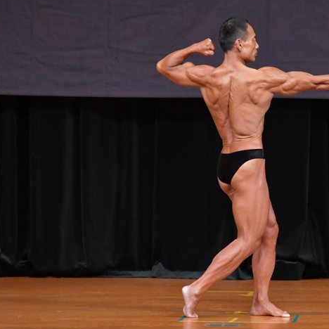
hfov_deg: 4.4
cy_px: 160
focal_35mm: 401
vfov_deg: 4.4
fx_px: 4312
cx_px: 252
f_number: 5.6
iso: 5000
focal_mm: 190
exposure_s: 1/400
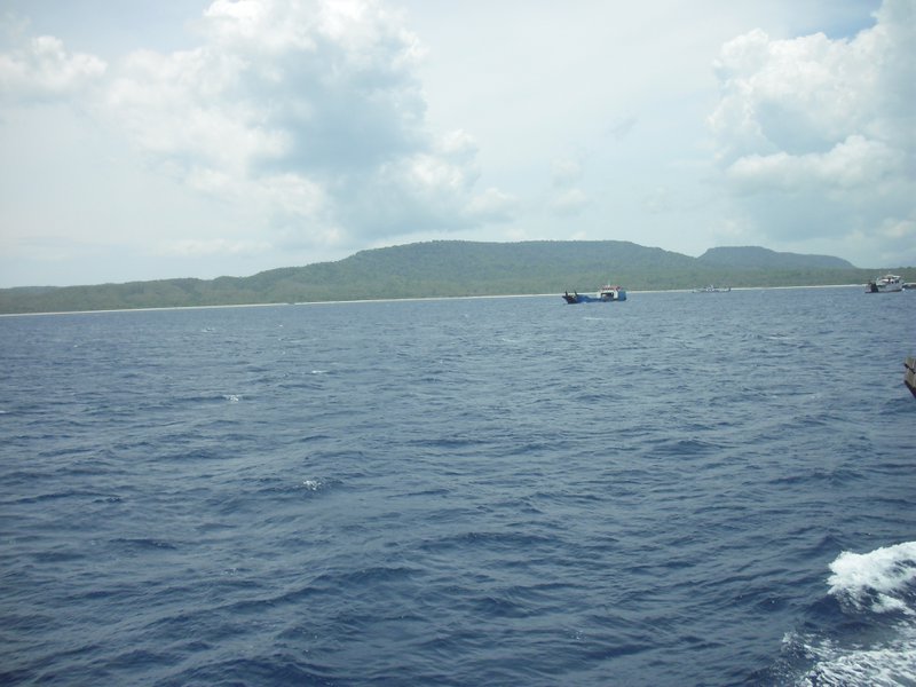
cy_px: 344
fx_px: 1006
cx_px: 458
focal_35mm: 38
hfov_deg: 49.0
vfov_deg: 37.7
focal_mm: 6.2
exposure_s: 1/320
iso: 100
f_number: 8
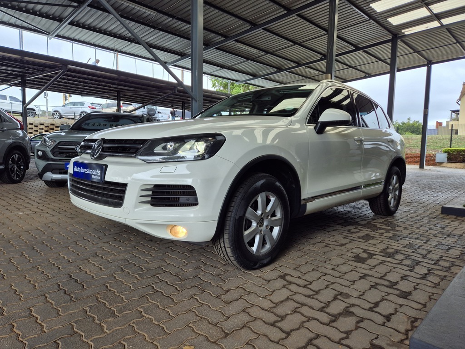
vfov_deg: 58.9
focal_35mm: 23
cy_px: 174
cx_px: 232
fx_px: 309
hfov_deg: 73.9
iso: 25
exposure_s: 1/339
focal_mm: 5.4
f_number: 1.8
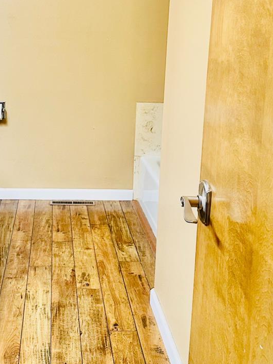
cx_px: 79
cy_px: 96
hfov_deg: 28.3
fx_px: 537
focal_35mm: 51
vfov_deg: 36.7
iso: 250
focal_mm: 6.86
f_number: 1.78
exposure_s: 1/60
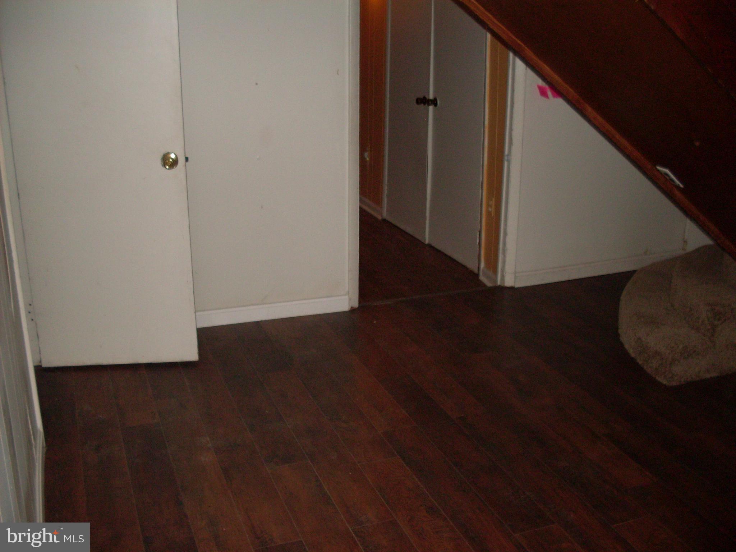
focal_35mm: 38
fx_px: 808
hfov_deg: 49.0
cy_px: 276
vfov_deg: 37.7
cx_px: 368
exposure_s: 1/45
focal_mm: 6.3
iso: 100
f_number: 2.8
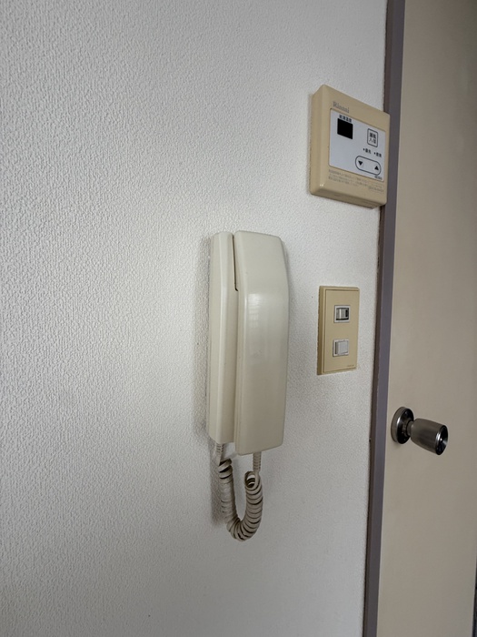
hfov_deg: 85.7
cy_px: 318
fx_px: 257
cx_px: 238
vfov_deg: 102.1
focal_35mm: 14
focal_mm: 2.22
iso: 200
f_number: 2.2
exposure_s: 1/99
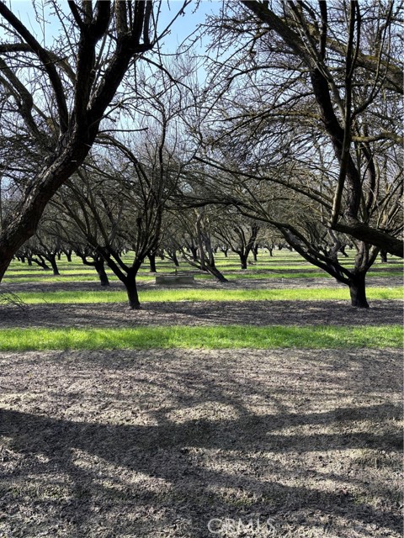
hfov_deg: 53.1
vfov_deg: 67.3
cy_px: 269
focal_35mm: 26
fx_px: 405
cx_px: 202
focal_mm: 5.96
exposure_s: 1/707
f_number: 1.6
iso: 50
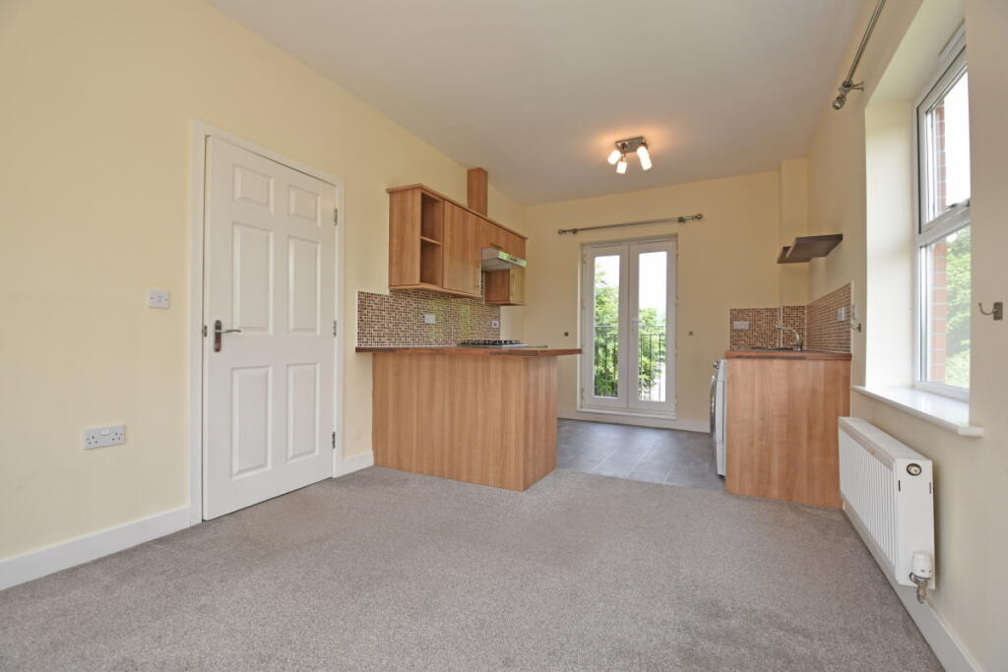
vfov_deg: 77.3
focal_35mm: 15
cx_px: 504
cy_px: 336
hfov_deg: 100.4
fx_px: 420
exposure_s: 1/200
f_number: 5
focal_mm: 10
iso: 250
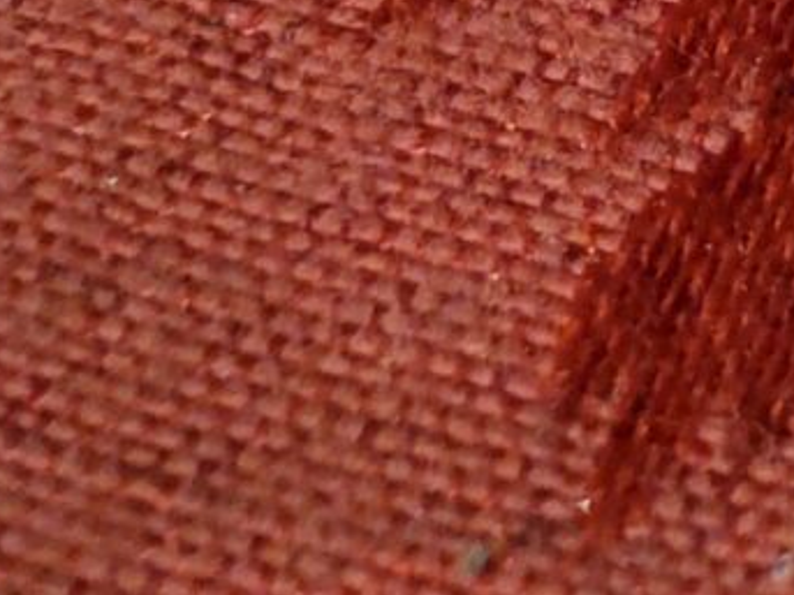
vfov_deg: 6.6
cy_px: -1461
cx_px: 2488
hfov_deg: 8.4
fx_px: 4448
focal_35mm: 194
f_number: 2.4
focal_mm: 4.3
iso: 100
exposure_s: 1/120
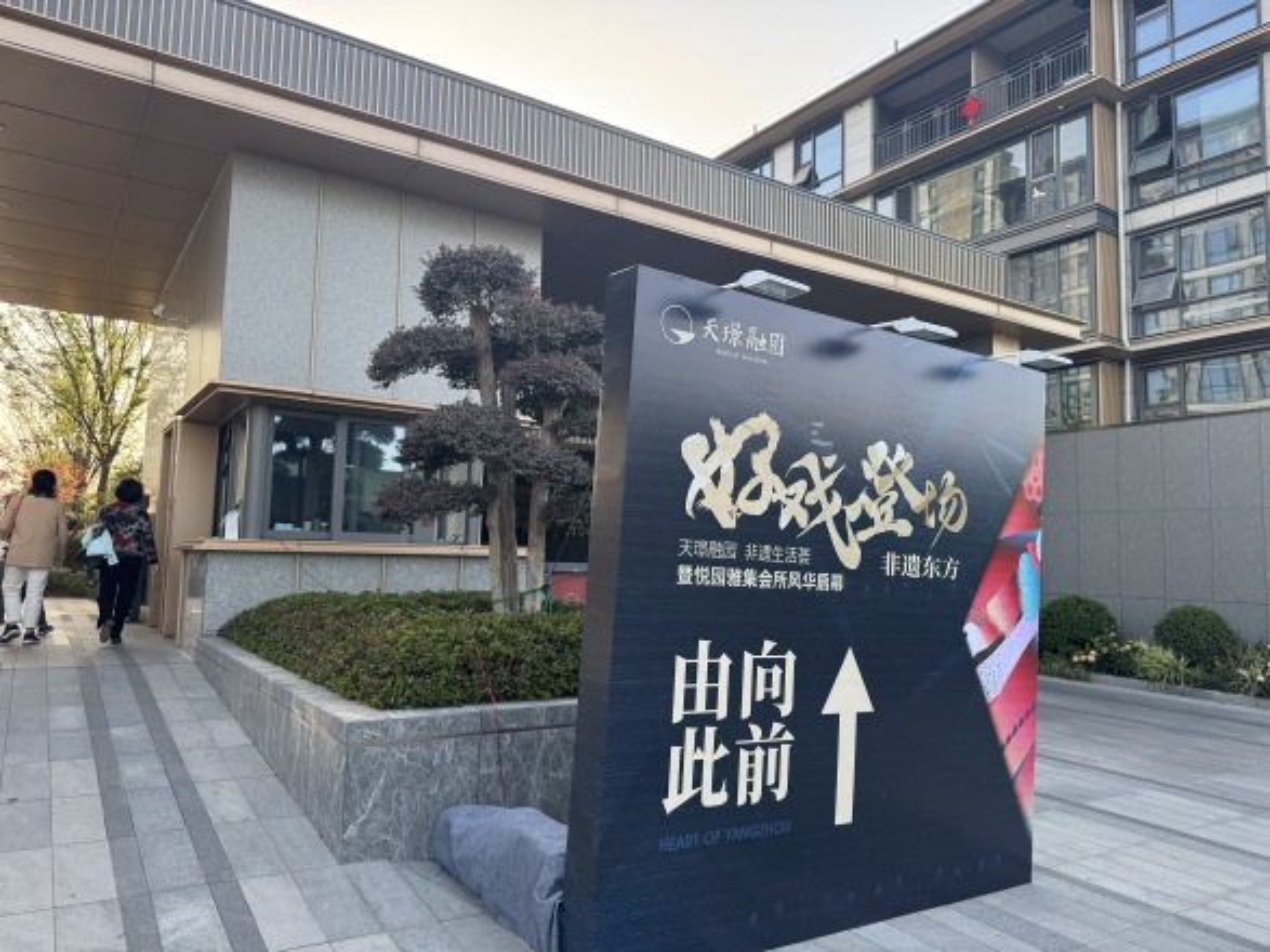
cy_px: 476
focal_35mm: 24
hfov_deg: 71.6
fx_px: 880
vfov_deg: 56.8
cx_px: 635
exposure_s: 1/491
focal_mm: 6.76
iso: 80
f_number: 1.78
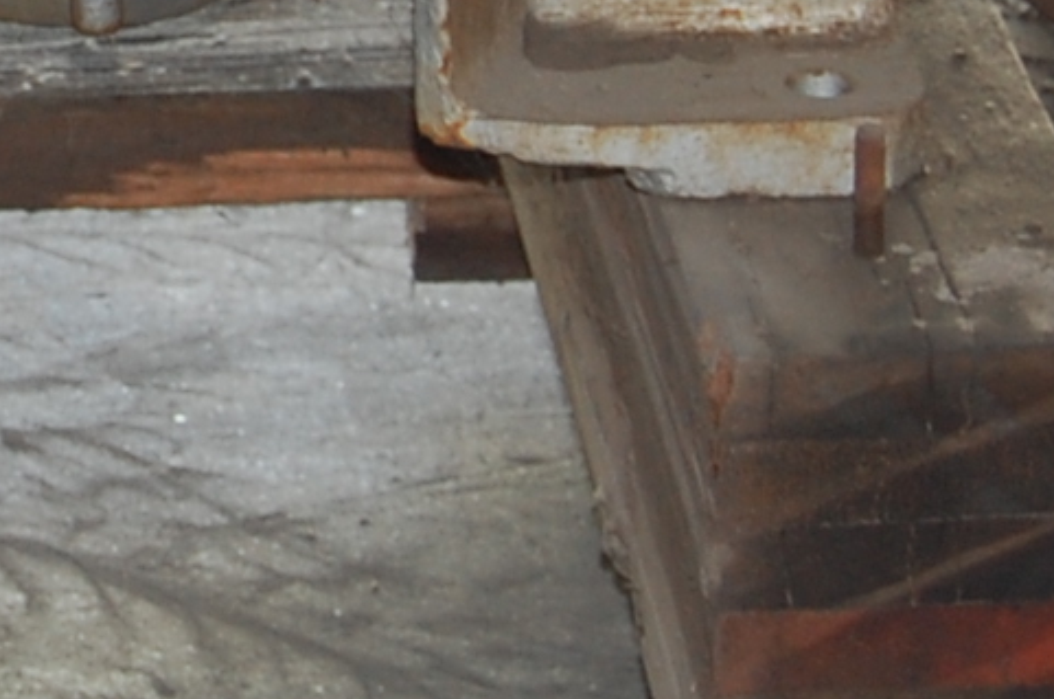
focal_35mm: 246
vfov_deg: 5.5
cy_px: -511
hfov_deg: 8.2
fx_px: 7200
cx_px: -535
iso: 400
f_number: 4.8
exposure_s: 1/60
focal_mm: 35
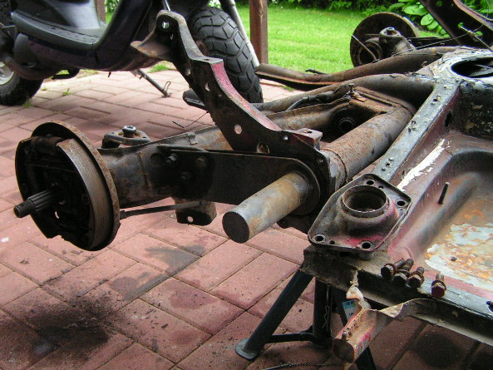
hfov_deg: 45.7
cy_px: 189
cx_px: 232
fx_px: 584
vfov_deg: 35.1
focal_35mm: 41
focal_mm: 6.3
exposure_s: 1/40
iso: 200
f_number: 2.8
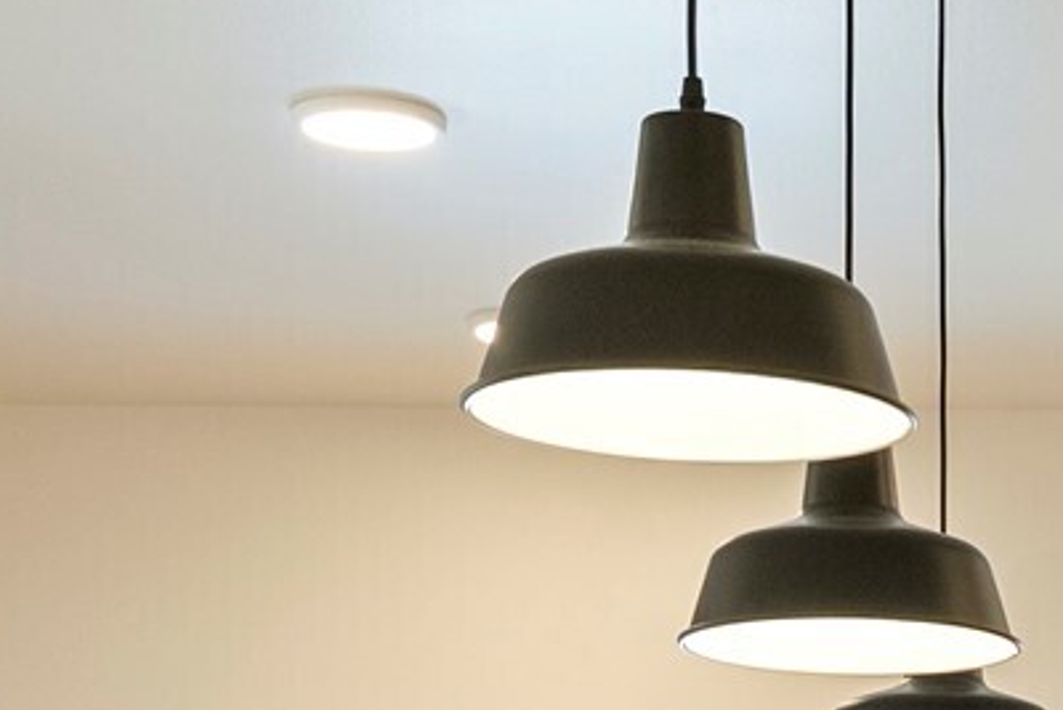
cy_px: 1383
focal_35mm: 144
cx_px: 1452
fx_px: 4253
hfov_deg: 13.6
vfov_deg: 9.0
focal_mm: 34
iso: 400
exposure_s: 1/50
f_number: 5.6
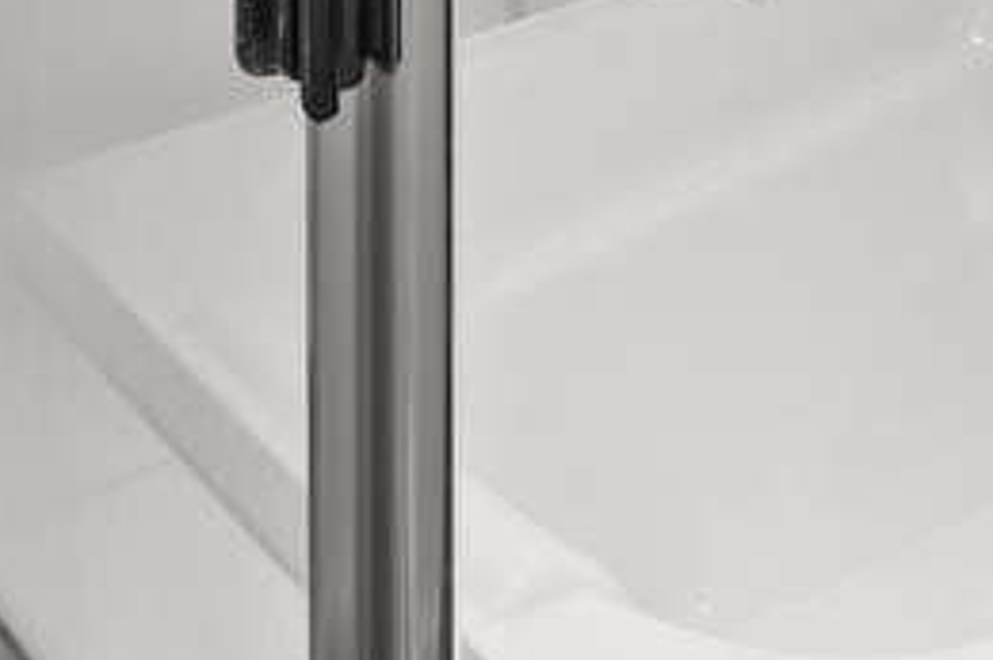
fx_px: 2371
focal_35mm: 86
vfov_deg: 12.1
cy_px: -1013
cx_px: 657
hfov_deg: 23.6
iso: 200
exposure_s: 1
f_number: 9
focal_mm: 14
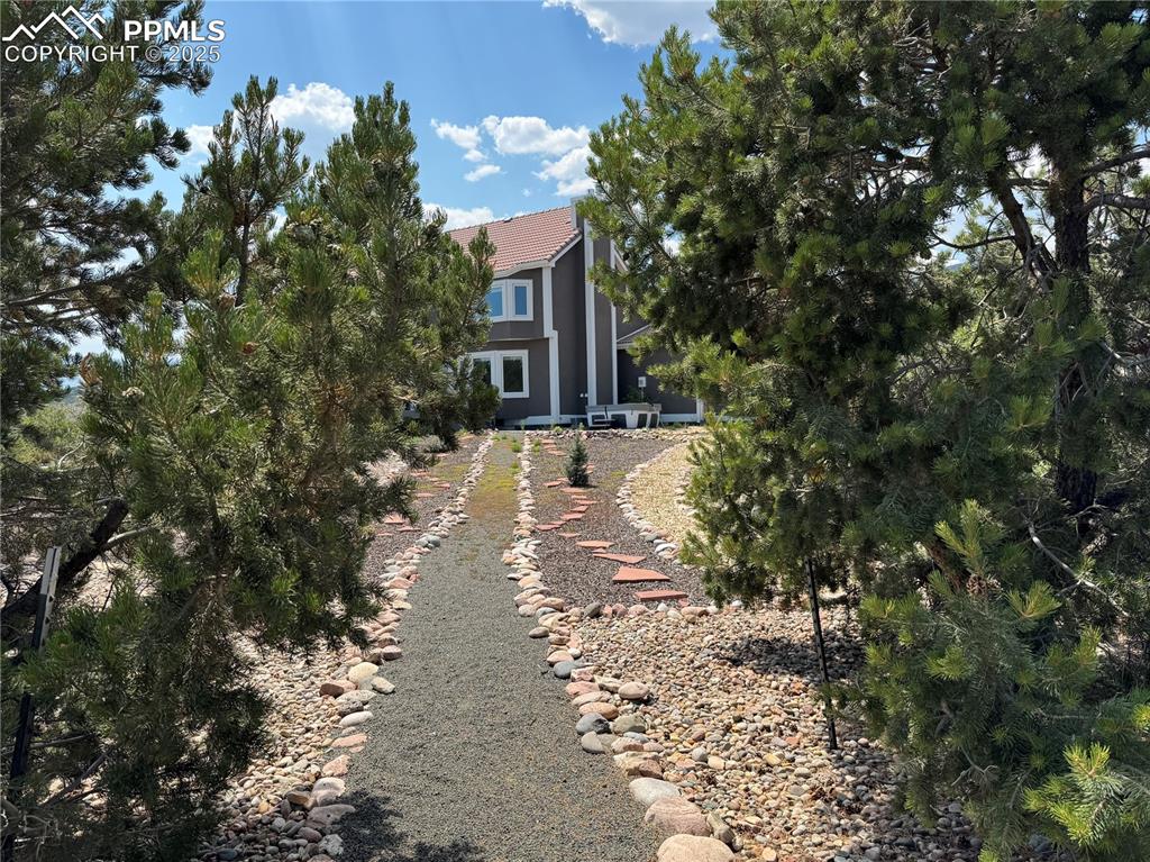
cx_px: 575
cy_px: 431
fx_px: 797
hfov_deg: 71.6
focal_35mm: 24
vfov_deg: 56.8
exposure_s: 1/2959
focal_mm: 6.76
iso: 80
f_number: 1.78
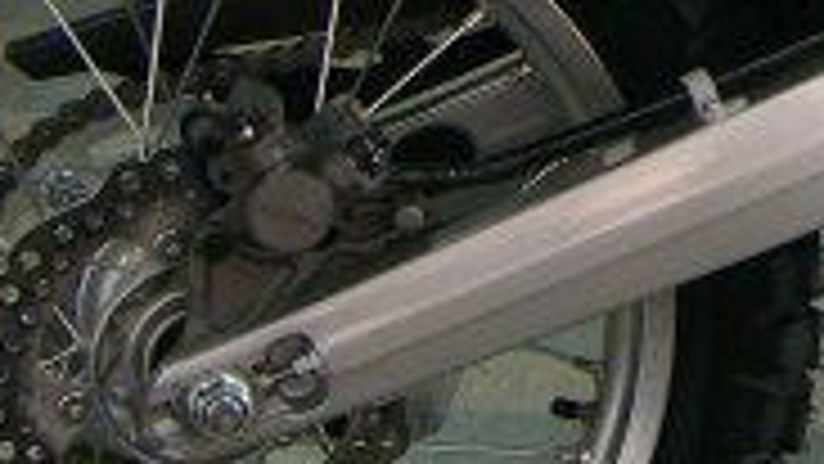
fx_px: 3169
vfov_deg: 8.1
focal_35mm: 145
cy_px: -293
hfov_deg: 14.3
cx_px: 1018
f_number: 2.8
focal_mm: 7.9
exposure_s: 1/60
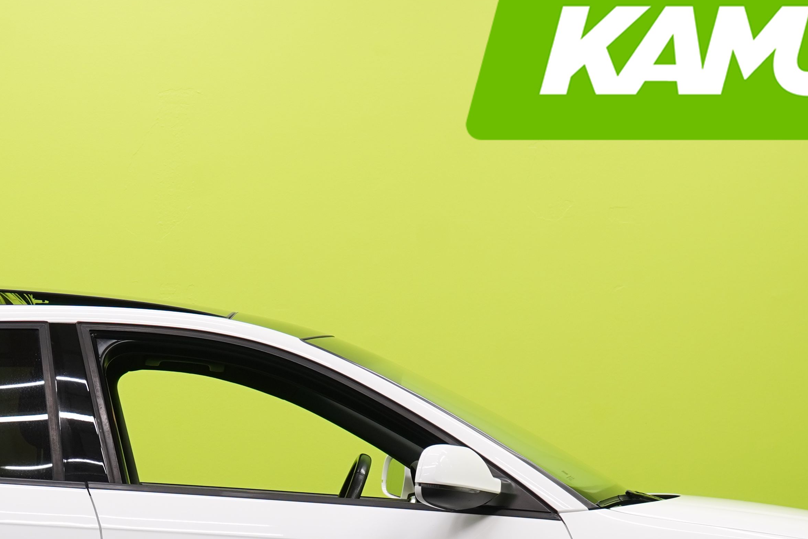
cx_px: 206
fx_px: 2873
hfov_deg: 15.9
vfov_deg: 10.6
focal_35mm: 128
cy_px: 586
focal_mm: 50
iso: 400
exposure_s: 1/30
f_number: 5.6
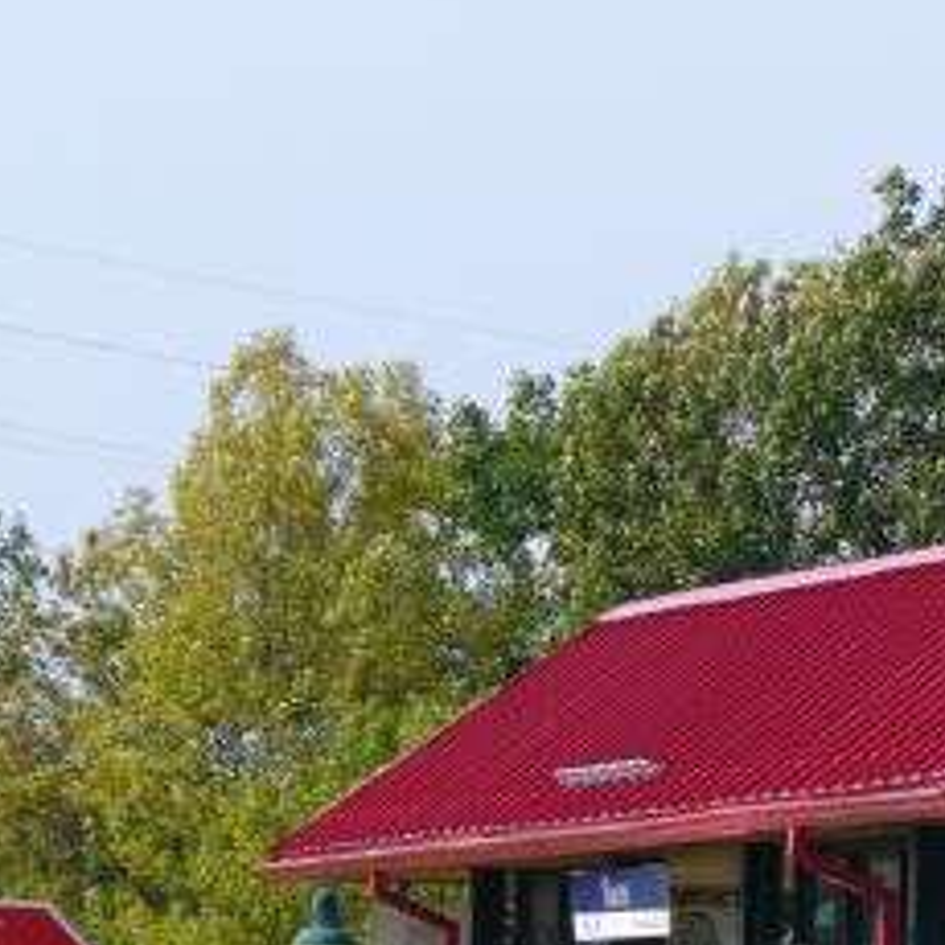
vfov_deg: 4.5
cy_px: 772
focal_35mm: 391
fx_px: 12076
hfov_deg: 4.5
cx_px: 1019
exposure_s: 1/800
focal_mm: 21
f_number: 3.7
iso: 80
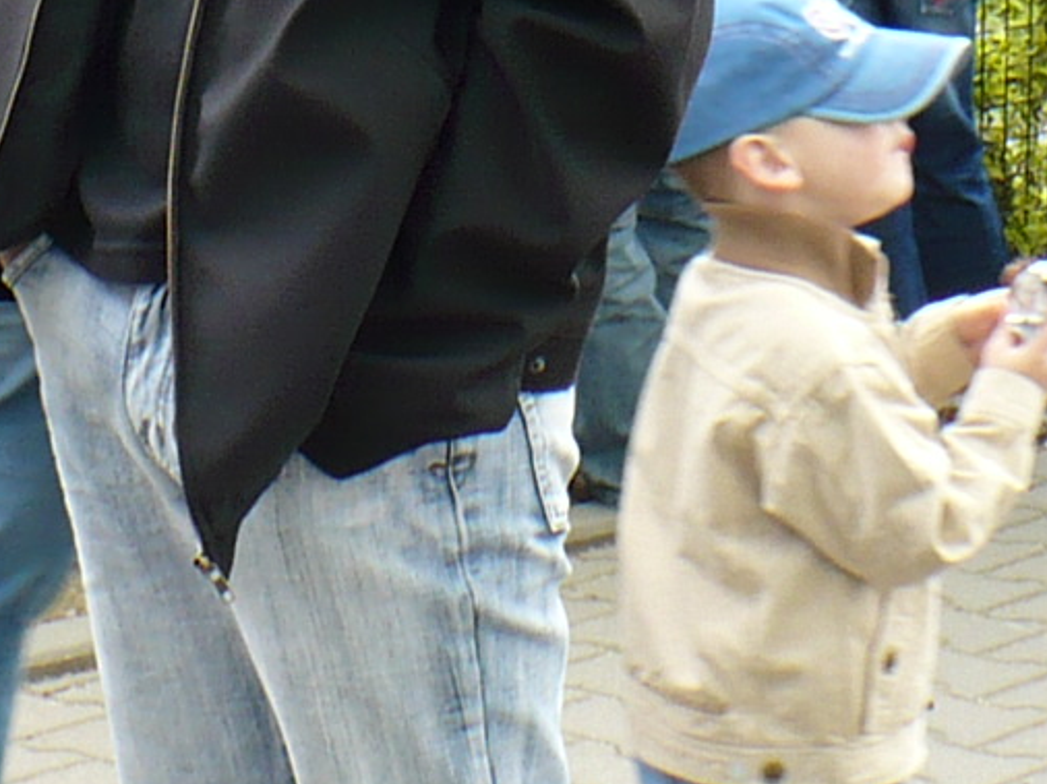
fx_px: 5260
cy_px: -401
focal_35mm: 174
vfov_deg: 8.3
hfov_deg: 11.4
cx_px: 534
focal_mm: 6.1
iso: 100
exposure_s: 1/80
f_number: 2.8
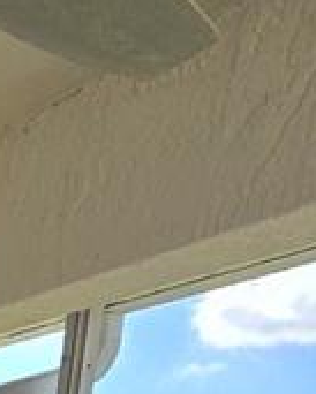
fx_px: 1040
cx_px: -505
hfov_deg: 12.4
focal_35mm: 89
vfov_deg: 14.7
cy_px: 917
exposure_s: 1/531
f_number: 2.2
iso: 50
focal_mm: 2.2
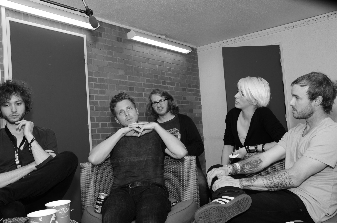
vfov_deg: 36.8
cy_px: 112
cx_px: 168
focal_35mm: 36
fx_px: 337
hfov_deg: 53.2
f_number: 5.6
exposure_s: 1/60
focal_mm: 24
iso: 400
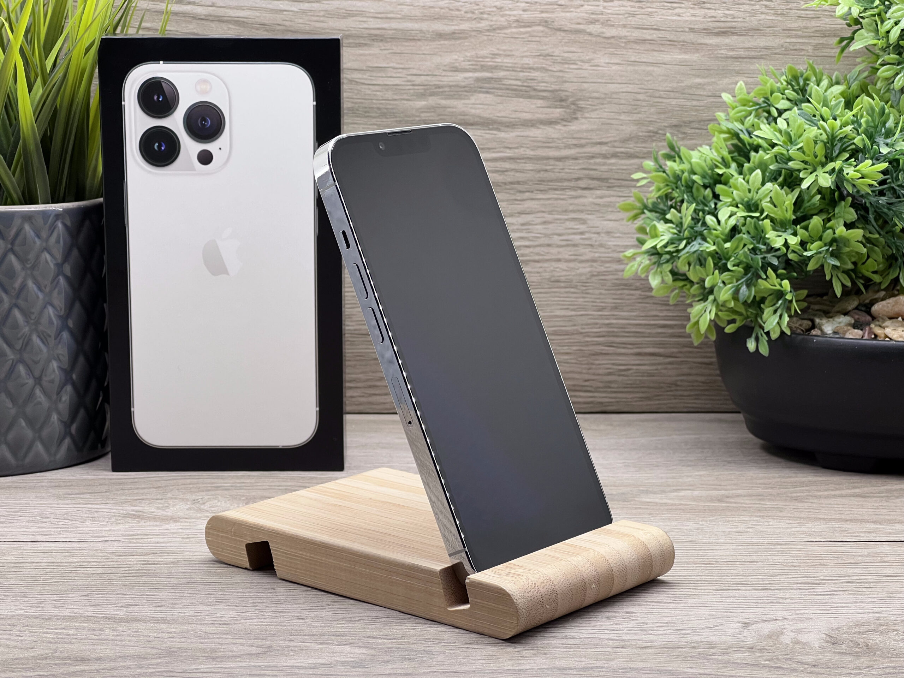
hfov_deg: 25.3
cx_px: 452
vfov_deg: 19.1
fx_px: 2011
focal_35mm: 77
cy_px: 339
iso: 80
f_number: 2.8
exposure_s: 1/99
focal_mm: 9
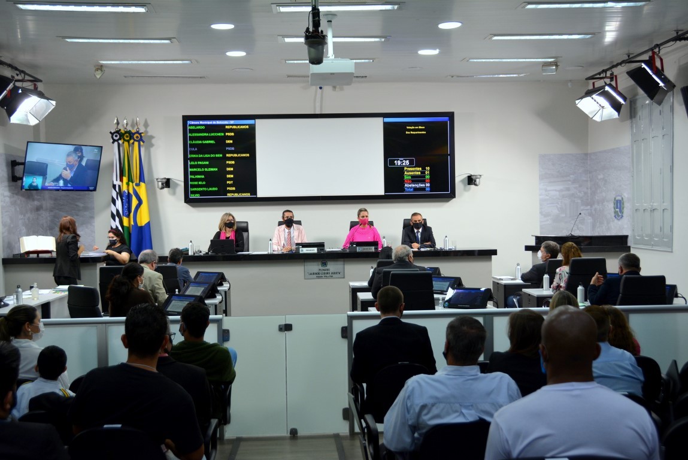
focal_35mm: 40
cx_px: 344
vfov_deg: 33.1
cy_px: 230
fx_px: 775
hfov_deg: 47.9
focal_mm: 27
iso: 400
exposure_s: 1/80
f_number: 4.5
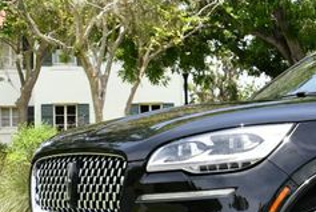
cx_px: 405
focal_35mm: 124
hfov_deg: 15.7
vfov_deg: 11.1
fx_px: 1090
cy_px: 108
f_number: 8
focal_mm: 23
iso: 200
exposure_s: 1/250
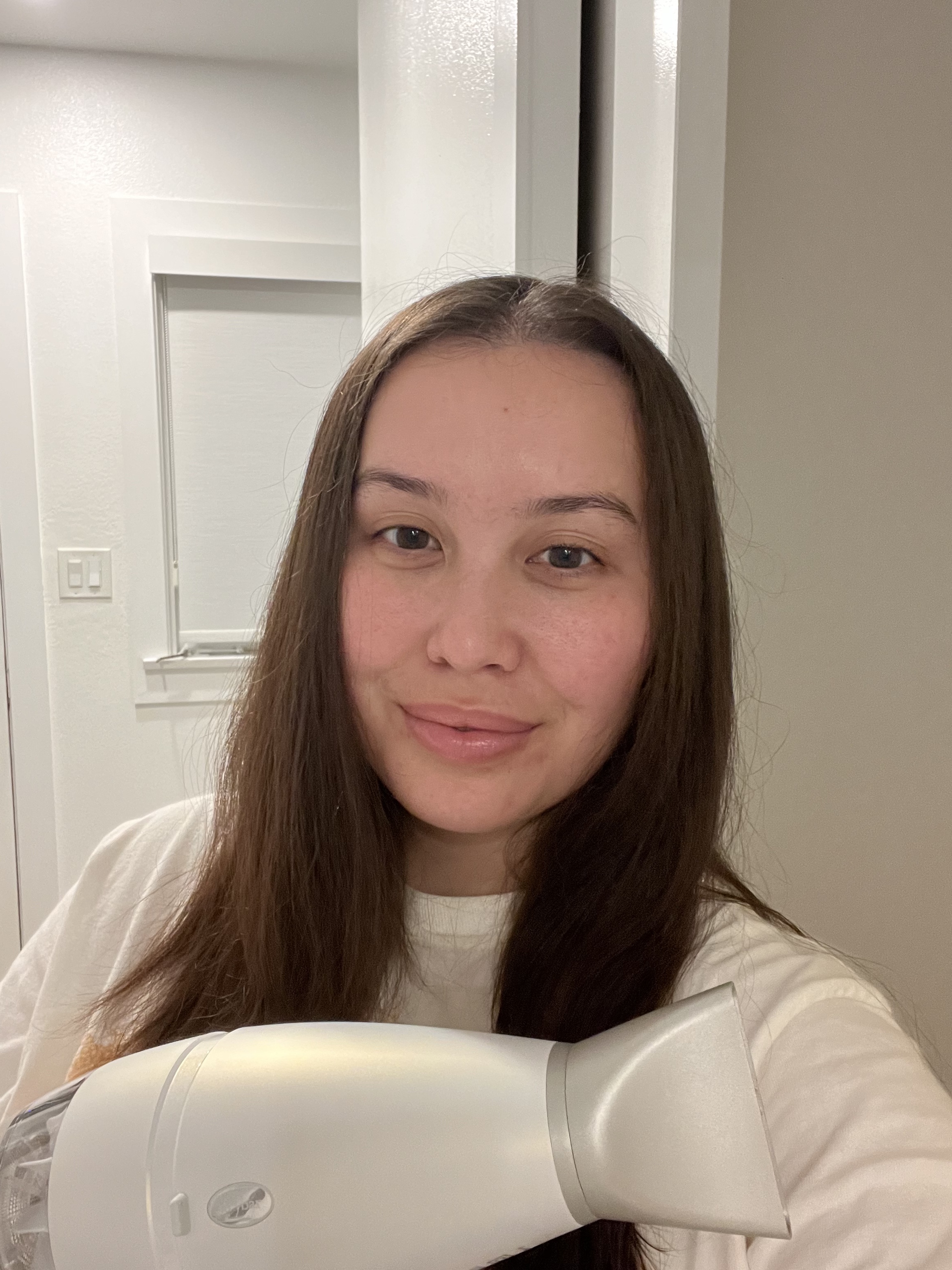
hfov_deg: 46.8
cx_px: 476
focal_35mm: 30
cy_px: 635
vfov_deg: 60.0
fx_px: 1100
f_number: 2.2
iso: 640
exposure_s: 1/30
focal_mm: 2.71
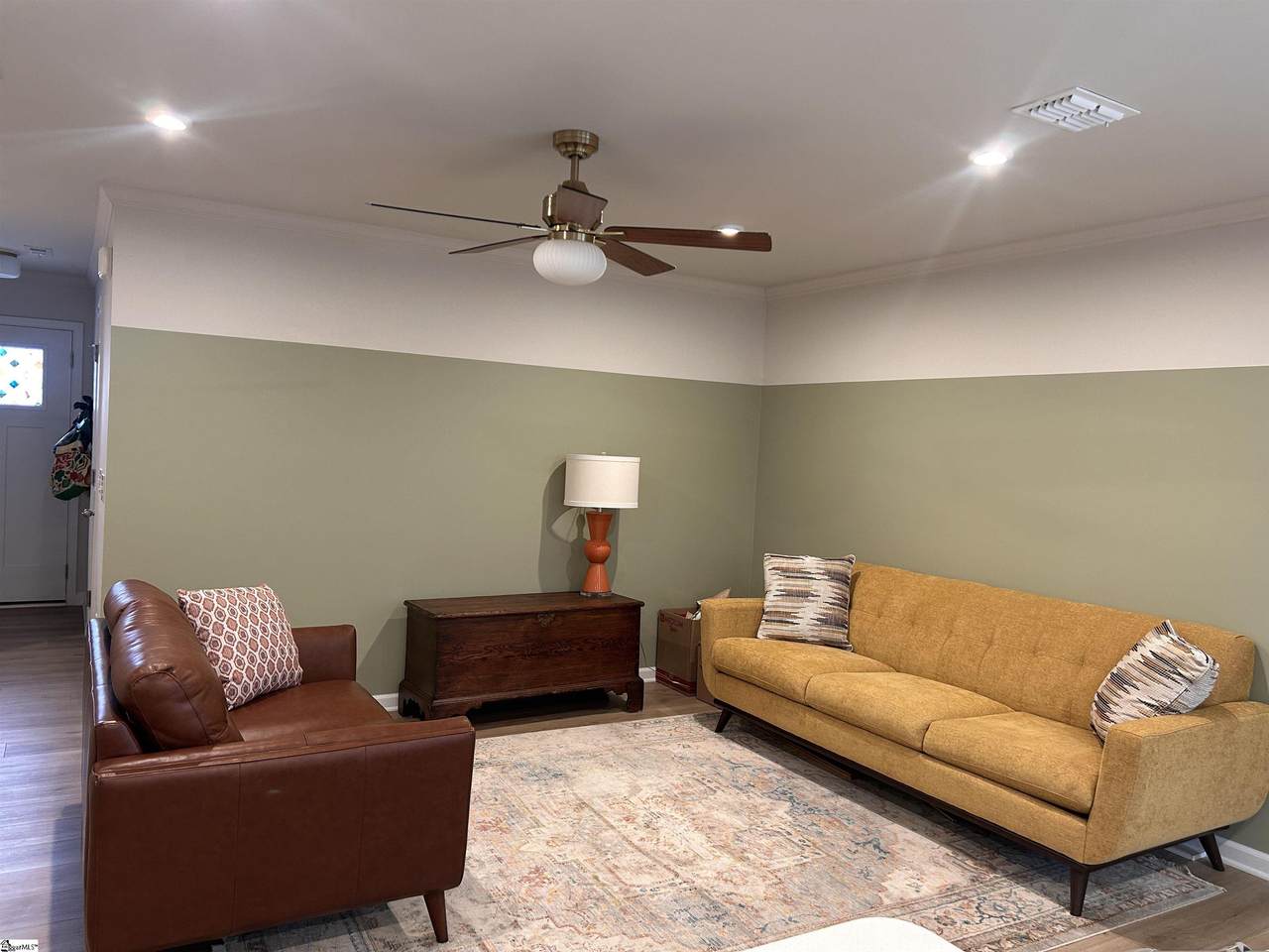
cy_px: 476
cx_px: 634
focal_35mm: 26
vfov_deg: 53.1
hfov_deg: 67.3
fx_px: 953
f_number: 1.5
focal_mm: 5.7
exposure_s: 1/60
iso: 125
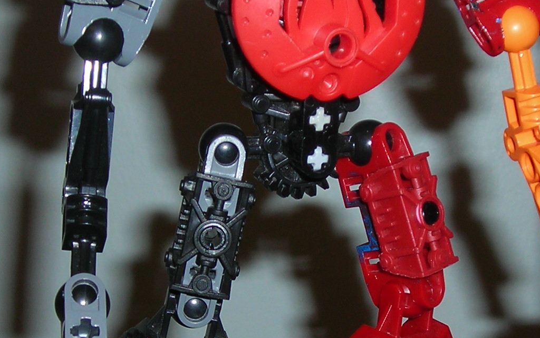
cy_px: 216
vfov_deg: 12.8
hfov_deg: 20.3
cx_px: 342
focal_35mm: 102
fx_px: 1501
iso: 50
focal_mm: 6.3
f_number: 3.2
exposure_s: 1/60.1
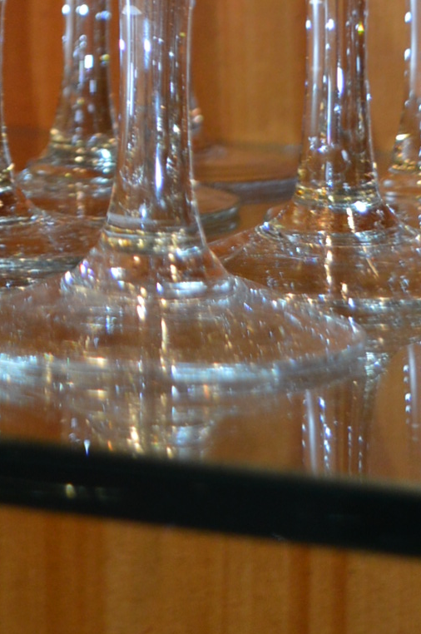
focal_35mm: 160
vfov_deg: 12.0
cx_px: -146
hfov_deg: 8.4
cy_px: -453
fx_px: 2814
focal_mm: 27
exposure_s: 1/60
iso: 500
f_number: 4
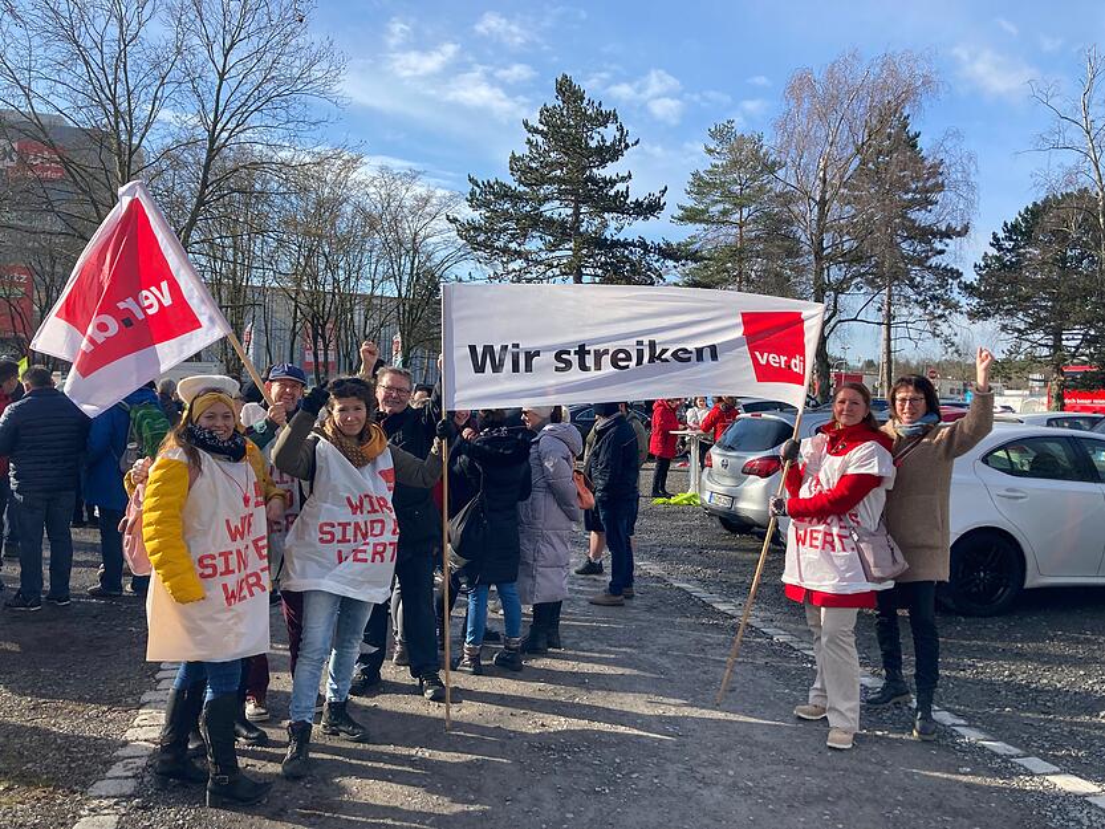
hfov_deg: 63.4
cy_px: 414
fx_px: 894
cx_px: 552
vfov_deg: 49.8
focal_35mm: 28
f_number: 1.8
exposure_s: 1/1080
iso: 20
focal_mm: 3.99
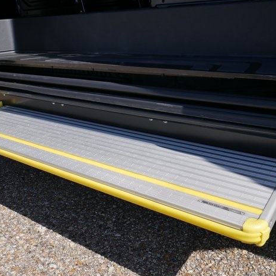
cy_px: 137
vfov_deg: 48.5
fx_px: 307
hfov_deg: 48.4
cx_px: 129
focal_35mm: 34
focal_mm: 14
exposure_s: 1/500
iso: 200
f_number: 8
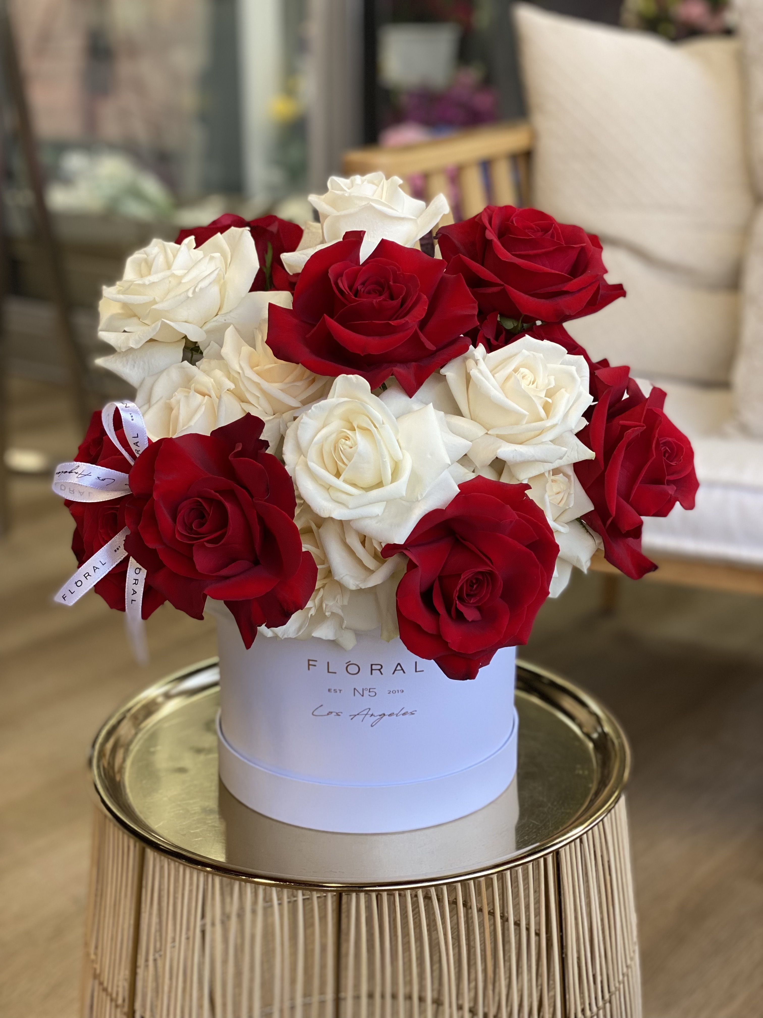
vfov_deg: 36.8
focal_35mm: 52
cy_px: 509
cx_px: 382
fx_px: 1528
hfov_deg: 28.0
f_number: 2
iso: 80
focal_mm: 6
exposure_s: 1/120
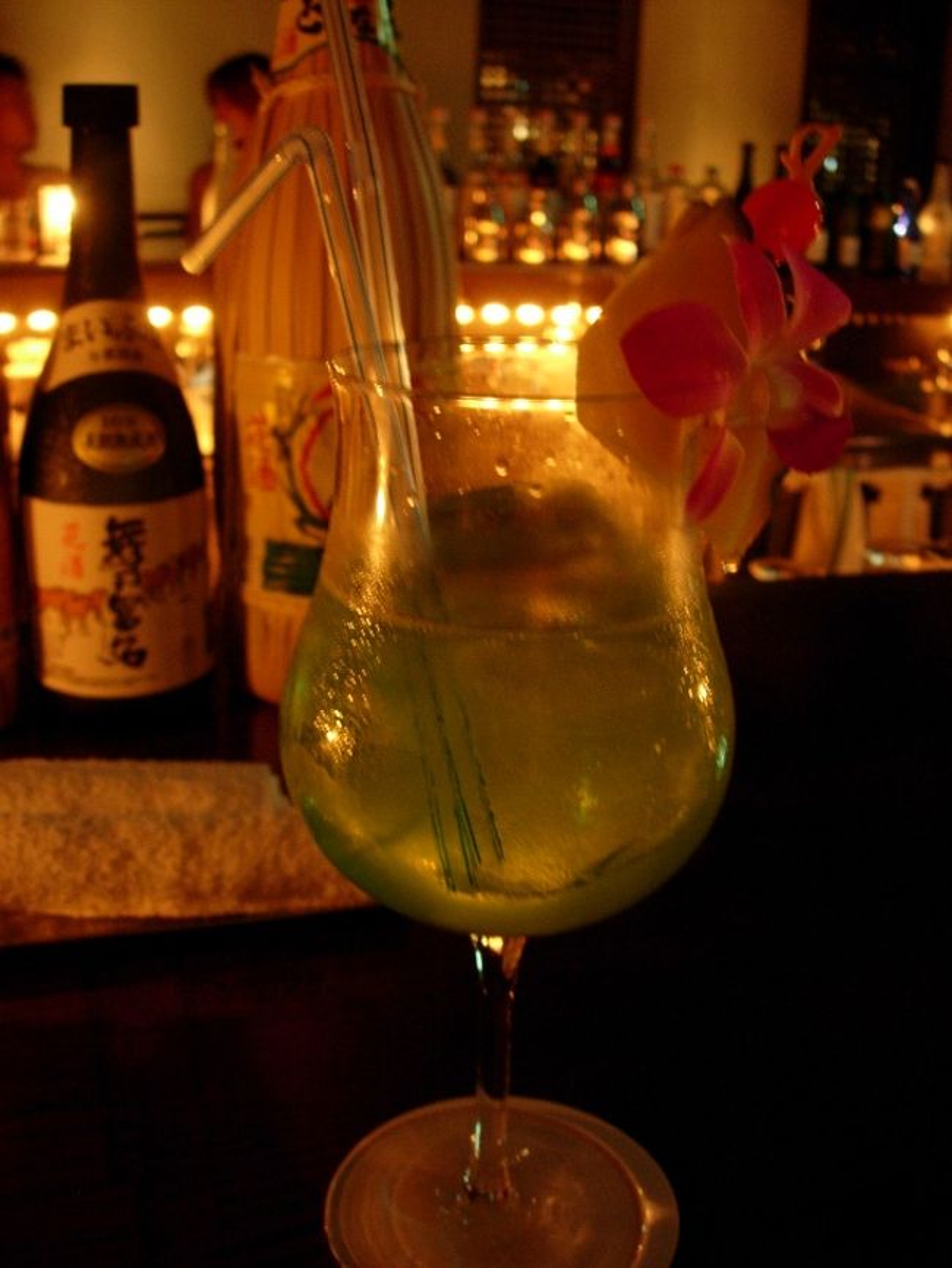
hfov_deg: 37.7
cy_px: 634
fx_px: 1393
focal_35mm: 38
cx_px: 476
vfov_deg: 49.0
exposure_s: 1/1.8
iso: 200
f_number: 2.8
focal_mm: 7.8
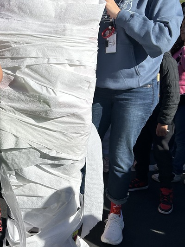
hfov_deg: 28.1
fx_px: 356
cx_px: 22
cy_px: 130
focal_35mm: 50
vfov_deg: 38.2
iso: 50
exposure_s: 1/7463
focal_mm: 5.7
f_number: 1.5
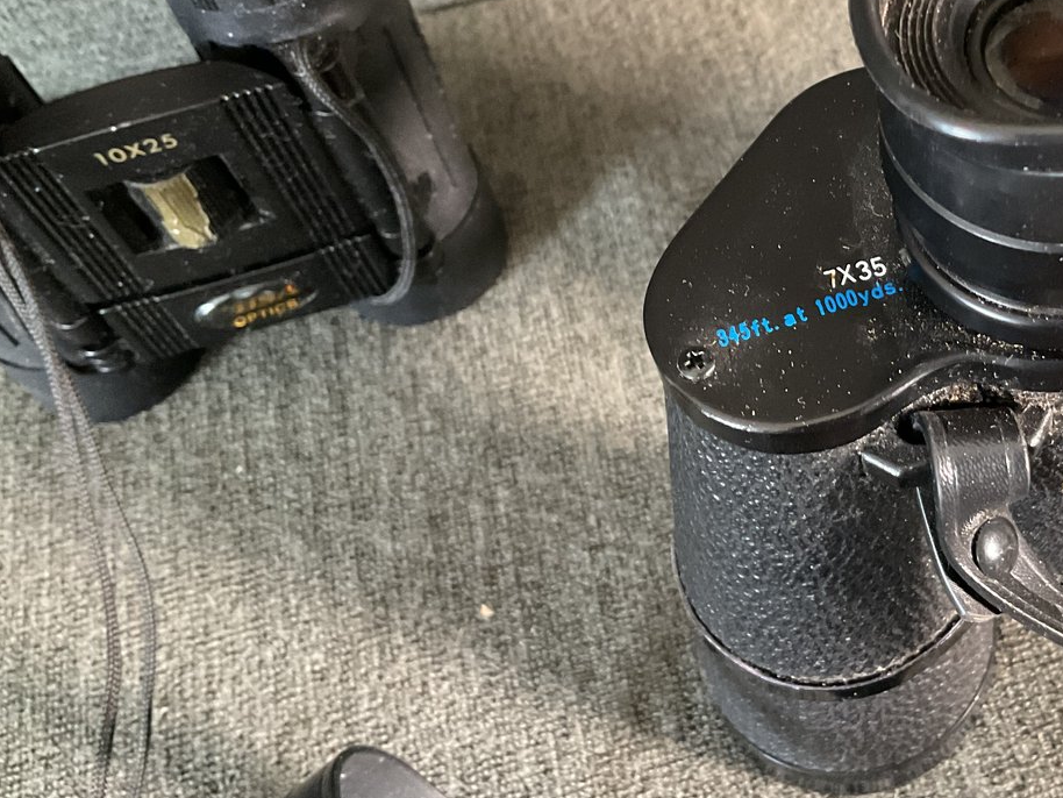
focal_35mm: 48
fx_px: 1474
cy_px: 238
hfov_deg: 38.3
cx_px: 839
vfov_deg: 30.0
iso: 320
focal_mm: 3
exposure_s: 1/30
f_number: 1.8
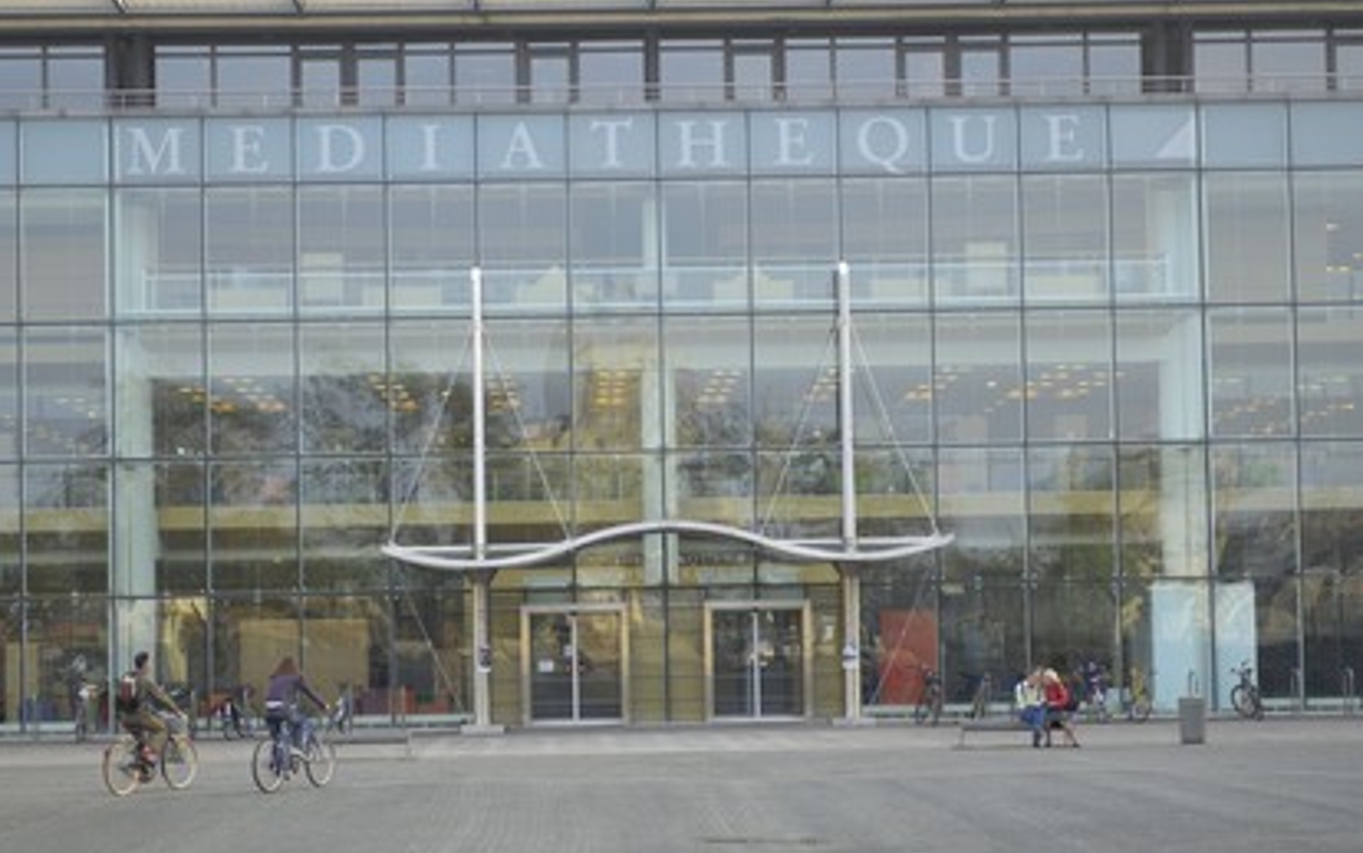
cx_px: 677
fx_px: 3233
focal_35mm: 87
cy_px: 451
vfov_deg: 15.0
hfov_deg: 23.8
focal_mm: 56
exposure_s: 1/160
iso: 100
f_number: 2.8
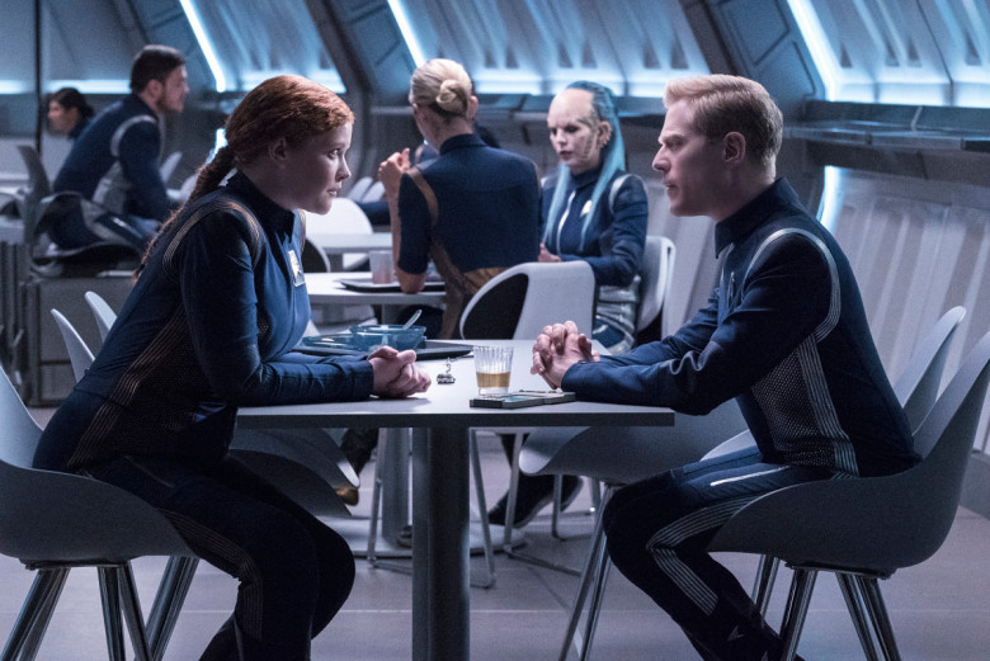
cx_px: 495
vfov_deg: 9.8
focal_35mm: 140
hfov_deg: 14.6
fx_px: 3852
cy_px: 330
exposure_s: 1/100
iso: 20000
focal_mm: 140
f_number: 8
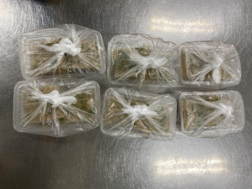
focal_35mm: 26
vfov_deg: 53.1
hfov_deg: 67.3
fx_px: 189
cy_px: 94
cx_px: 126
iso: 64
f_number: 1.8
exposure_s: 1/120
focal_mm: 4.25
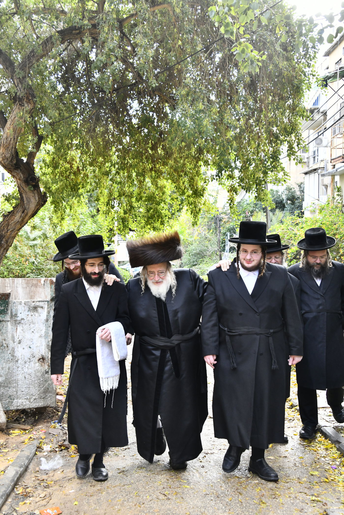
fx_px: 688
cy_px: 258
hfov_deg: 28.1
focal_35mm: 48
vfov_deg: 41.1
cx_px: 172
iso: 1250
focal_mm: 48
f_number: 6.3
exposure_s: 1/250
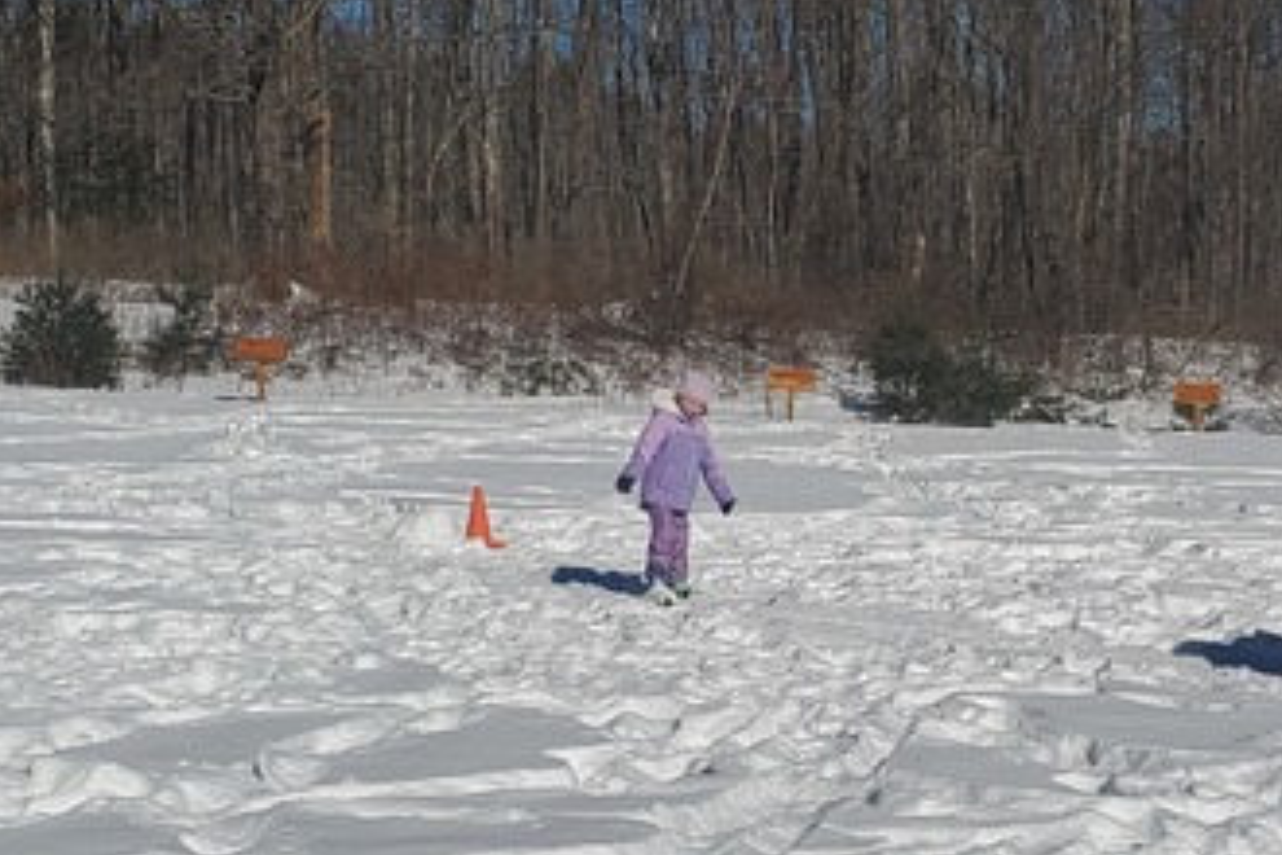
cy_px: 637
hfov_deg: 24.6
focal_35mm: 82
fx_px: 2920
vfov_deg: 16.6
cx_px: 878
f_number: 2.4
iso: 50
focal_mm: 4.3
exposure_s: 1/6083
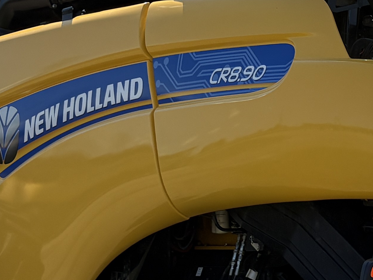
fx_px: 1271
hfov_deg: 16.3
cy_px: -2
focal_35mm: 118
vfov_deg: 12.4
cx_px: 374
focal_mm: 5.96
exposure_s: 1/4065
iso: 50
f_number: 1.6
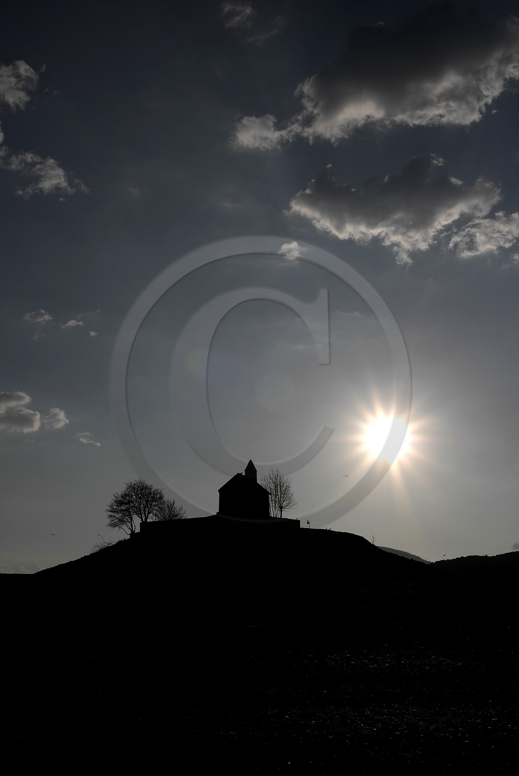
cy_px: 388
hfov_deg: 36.9
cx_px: 260
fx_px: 777
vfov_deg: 53.1
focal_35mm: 36
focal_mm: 24
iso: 200
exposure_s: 1/2000
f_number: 14
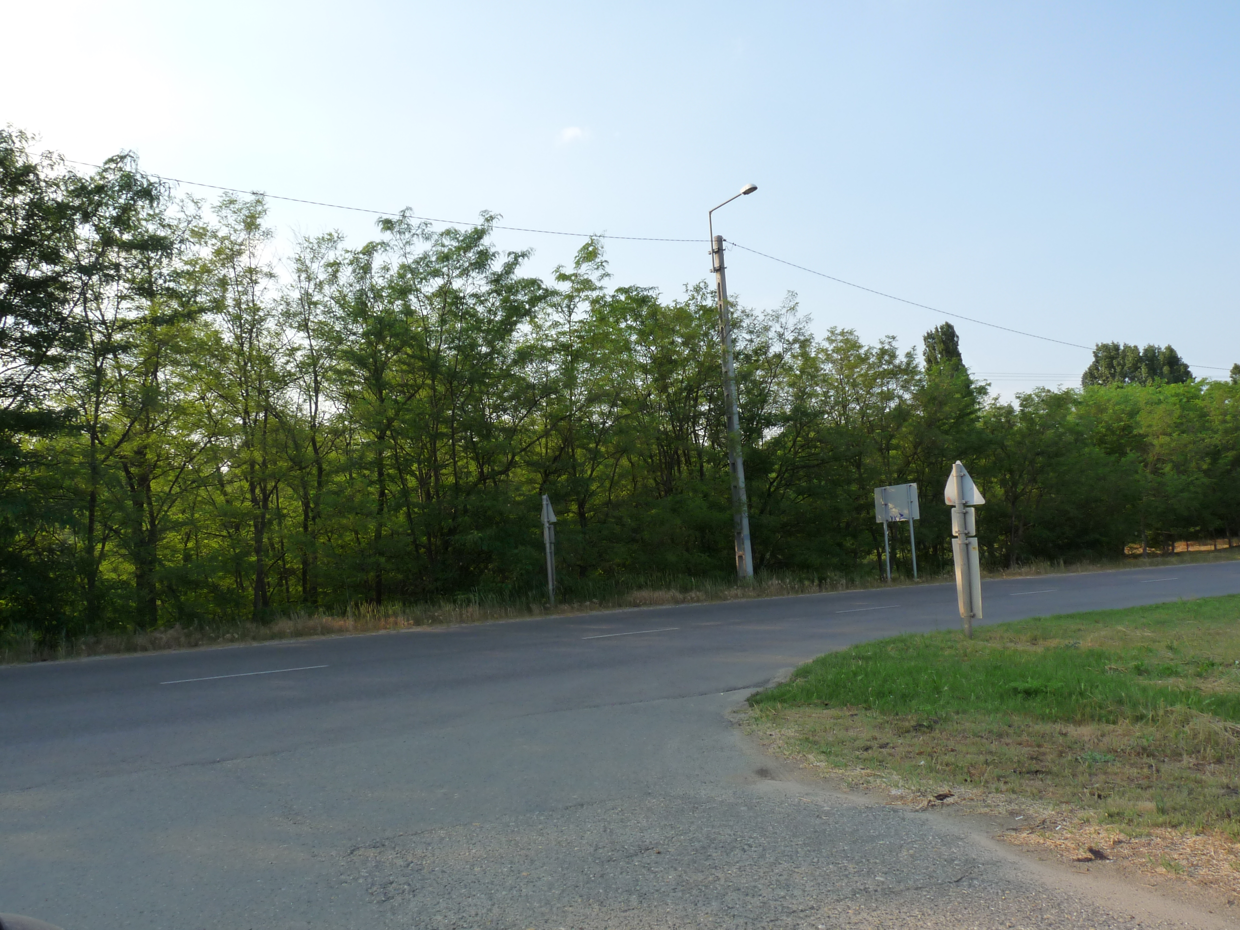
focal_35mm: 27
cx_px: 620
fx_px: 967
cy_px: 465
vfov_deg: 51.4
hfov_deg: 65.3
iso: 160
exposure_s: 1/200
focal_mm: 4.8
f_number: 5.6
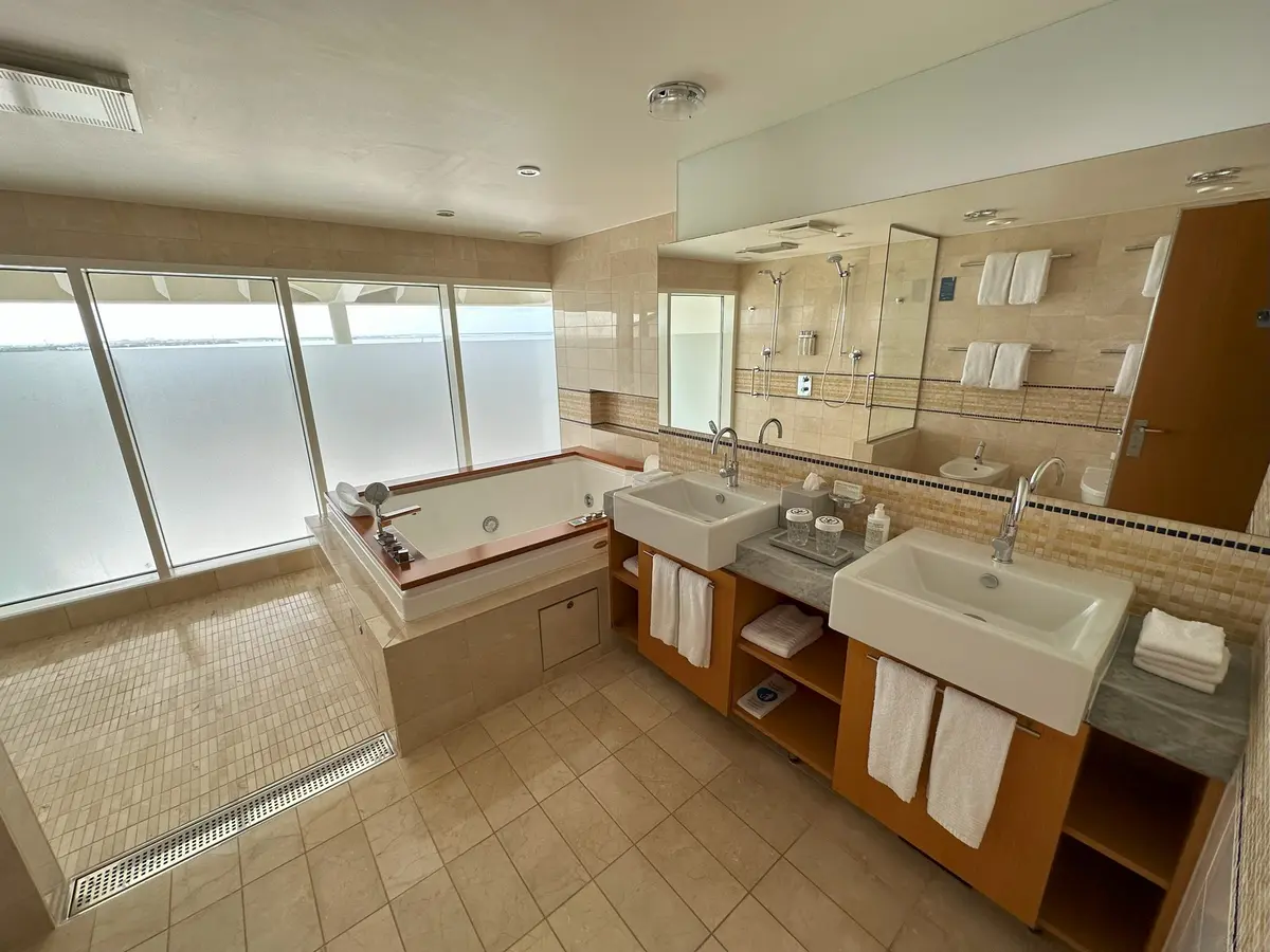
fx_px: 514
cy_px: 476
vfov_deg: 85.7
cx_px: 635
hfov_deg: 102.1
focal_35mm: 14
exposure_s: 1/246
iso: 40
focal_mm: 2.22
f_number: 2.2
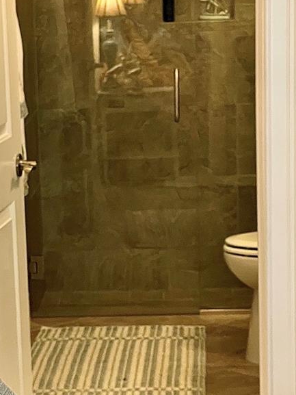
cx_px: 84
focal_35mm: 133
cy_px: 282
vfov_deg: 14.8
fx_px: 1516
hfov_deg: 11.1
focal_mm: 7.5
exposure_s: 1/60
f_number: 2.2
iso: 250
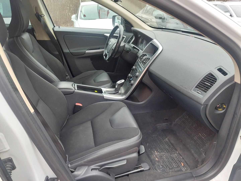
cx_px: 120
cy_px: 90
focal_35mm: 25
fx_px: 174
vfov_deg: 54.9
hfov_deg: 69.4
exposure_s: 1/50
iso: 400
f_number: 1.8
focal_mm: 5.23
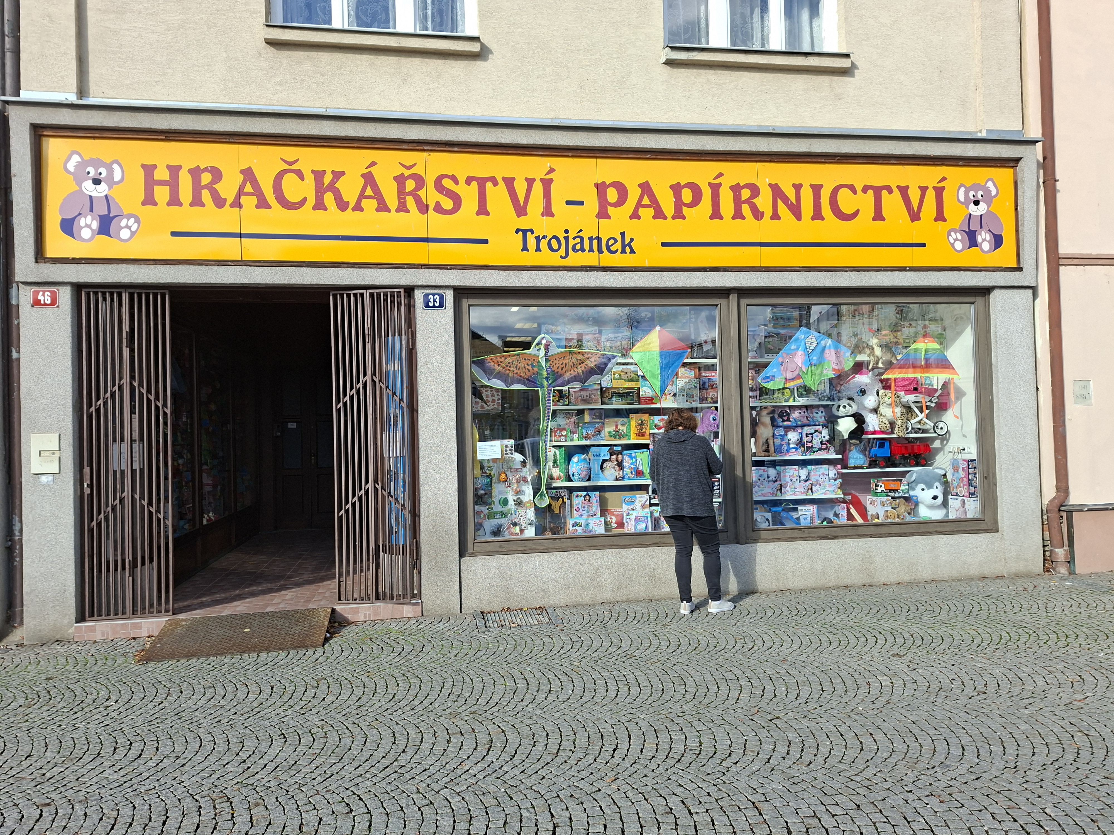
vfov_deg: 58.9
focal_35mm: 23
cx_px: 557
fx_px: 740
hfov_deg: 73.9
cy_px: 418
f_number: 1.8
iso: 50
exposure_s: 1/813
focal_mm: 5.54
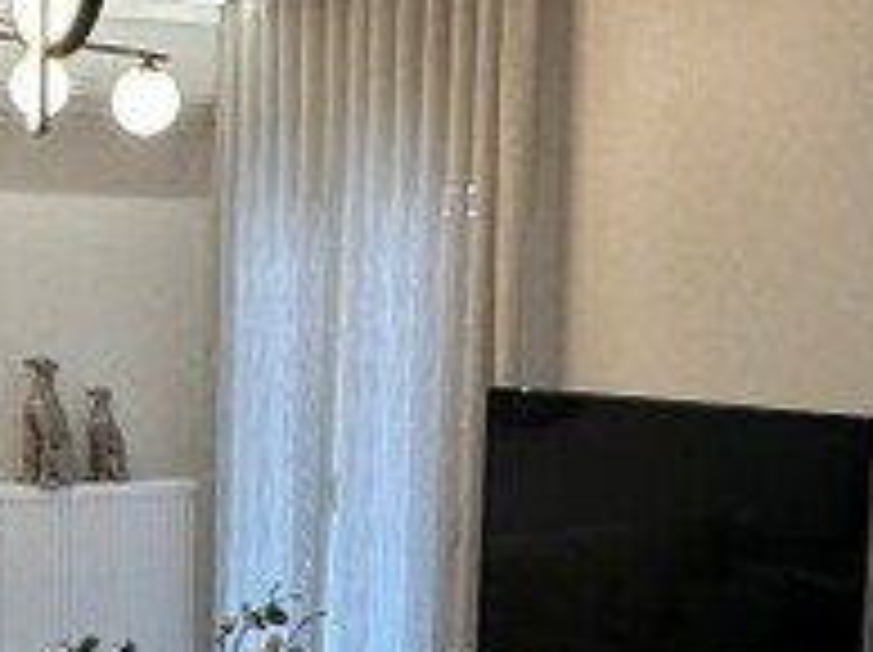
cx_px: 27
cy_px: 531
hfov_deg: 25.2
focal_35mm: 74
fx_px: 1864
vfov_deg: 19.6
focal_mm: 2.22
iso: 125
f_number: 2.2
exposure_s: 1/100
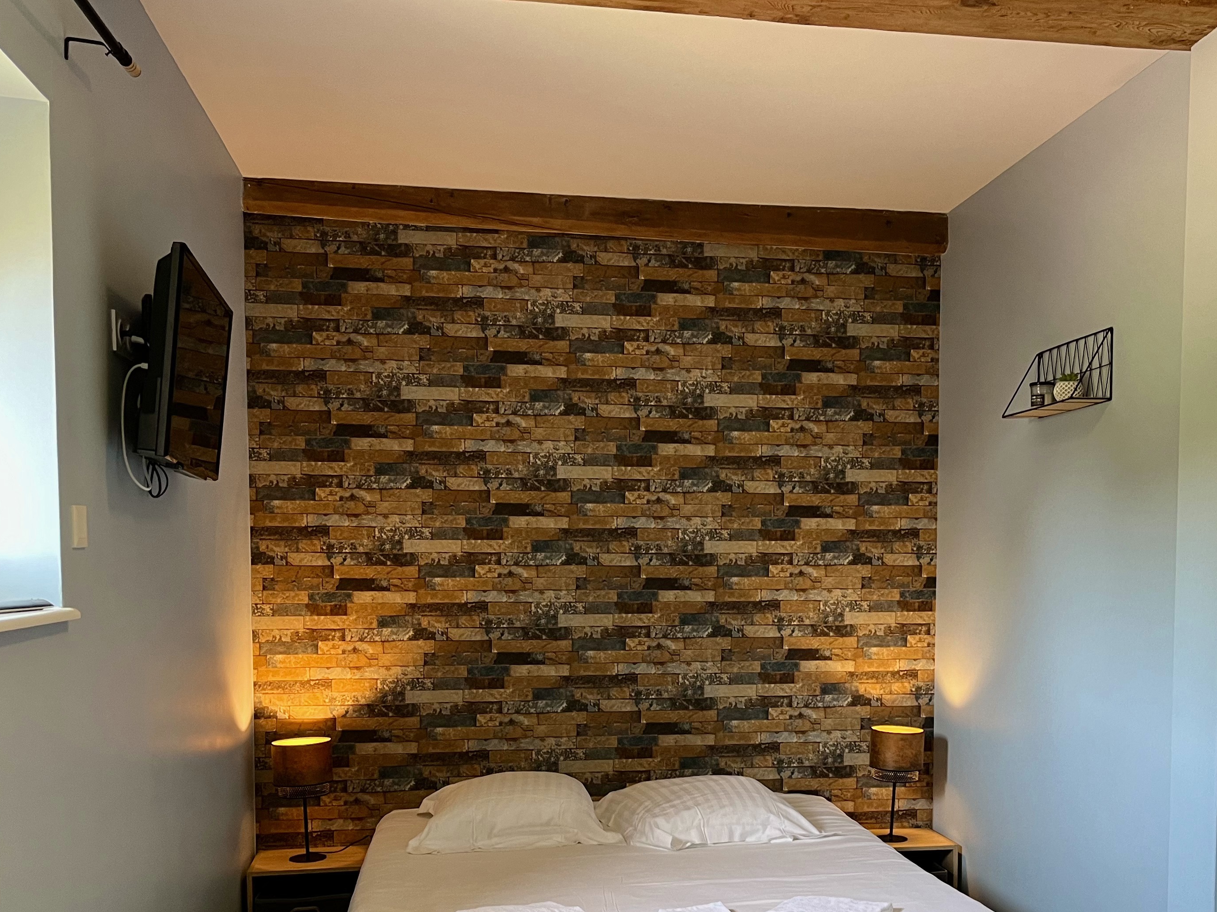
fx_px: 1336
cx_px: 714
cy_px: 631
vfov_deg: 37.2
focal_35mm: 38
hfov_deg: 48.8
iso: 100
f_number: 1.6
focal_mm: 5.1
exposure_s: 1/50
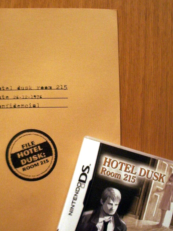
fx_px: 360
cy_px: 126
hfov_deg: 27.0
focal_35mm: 54
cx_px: 68
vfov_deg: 35.5
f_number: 2.6
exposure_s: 1/20
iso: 200
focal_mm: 5.8
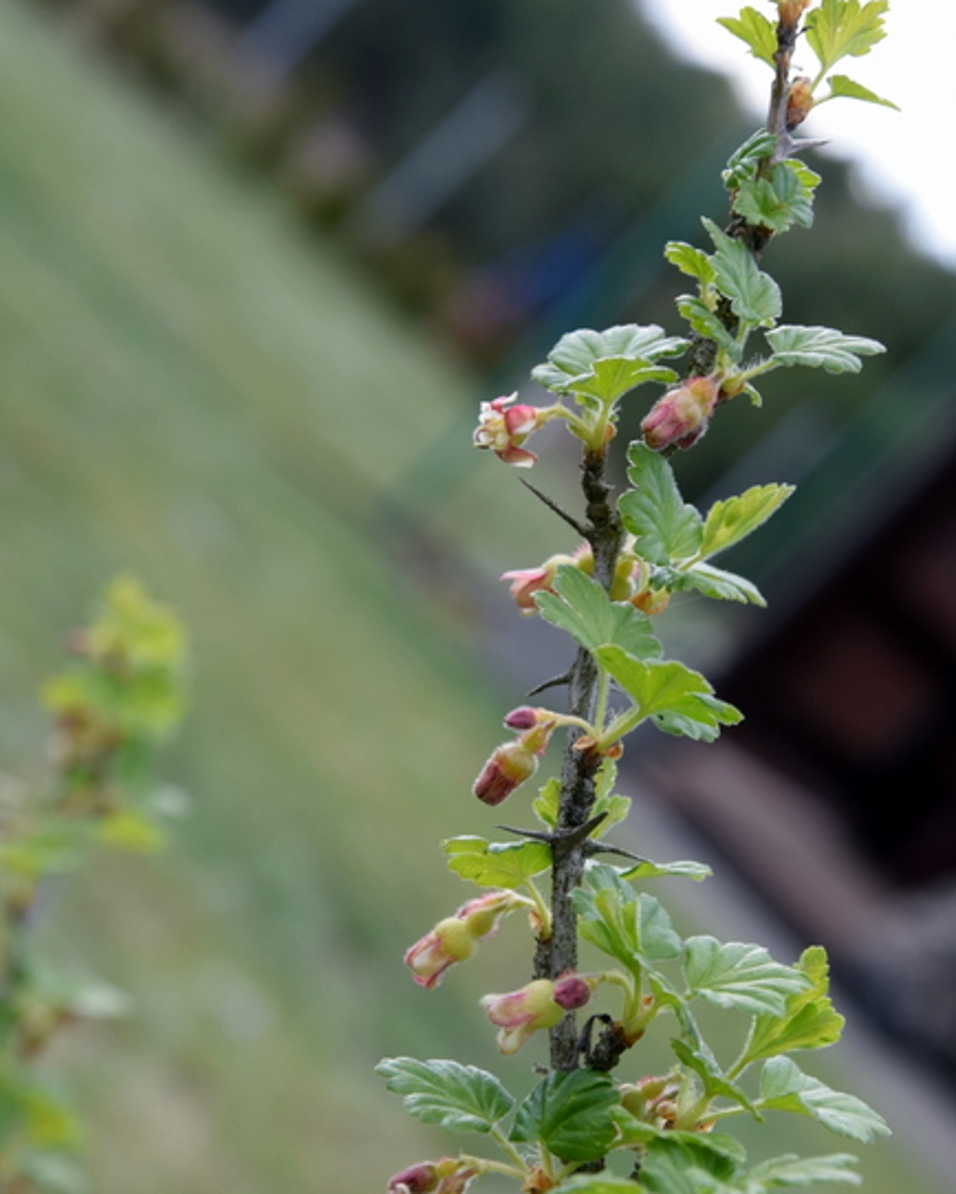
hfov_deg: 14.3
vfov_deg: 17.7
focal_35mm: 108
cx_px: 504
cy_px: 758
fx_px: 3818
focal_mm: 52
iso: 400
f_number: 8
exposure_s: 1/200
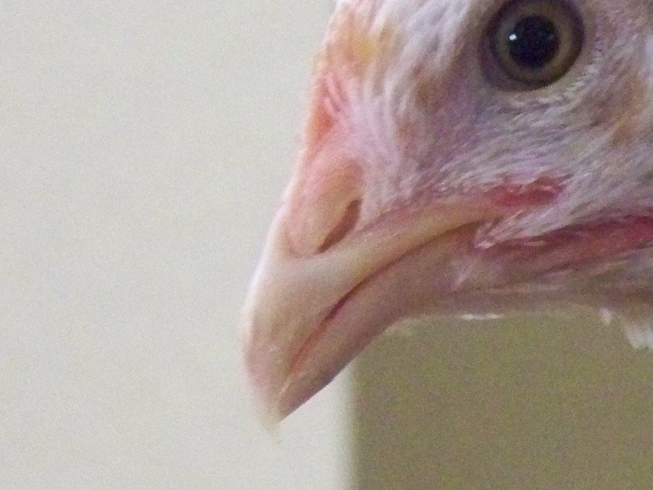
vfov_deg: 4.7
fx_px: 5962
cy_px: 291
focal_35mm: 316
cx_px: 908
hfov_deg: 6.2
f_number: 3.2
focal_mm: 17.6
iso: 800
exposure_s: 1/60
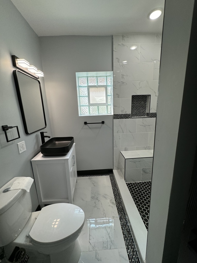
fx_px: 106
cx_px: 98
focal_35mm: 14
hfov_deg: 85.7
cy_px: 132
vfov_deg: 102.1
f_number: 2.2
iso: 80
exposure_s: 1/120
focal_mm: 2.22
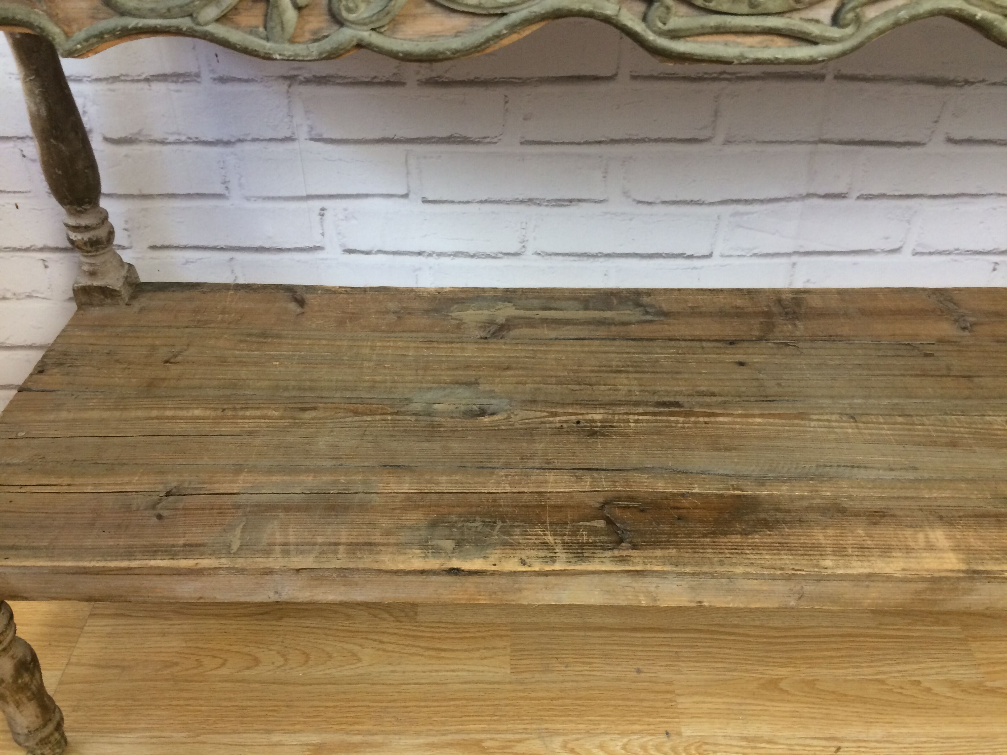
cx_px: 504
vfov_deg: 48.2
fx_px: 844
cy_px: 378
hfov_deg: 61.7
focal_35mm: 29
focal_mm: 4.15
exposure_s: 1/33
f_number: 2.2
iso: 125
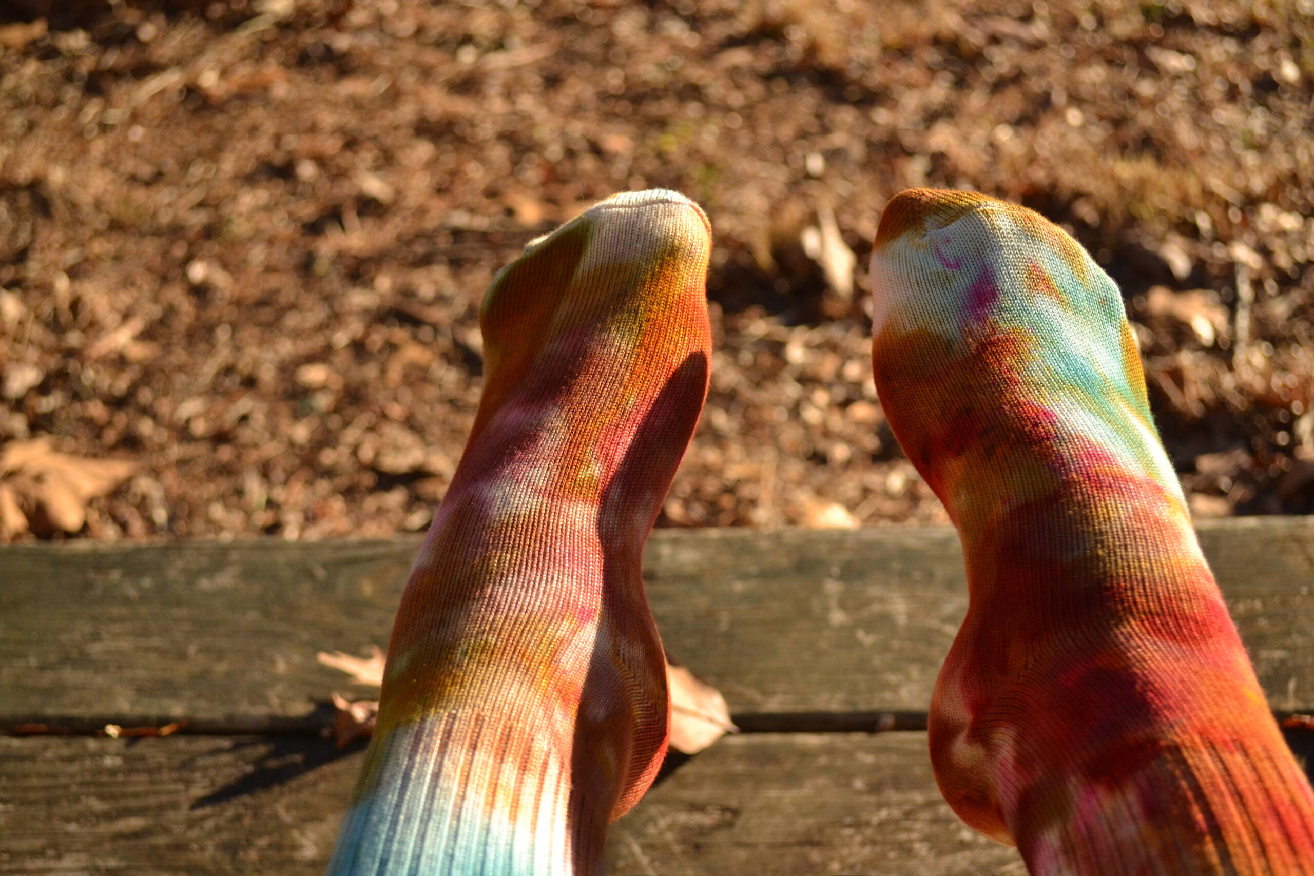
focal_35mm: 51
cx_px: 657
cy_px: 438
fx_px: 1861
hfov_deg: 38.9
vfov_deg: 26.5
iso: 800
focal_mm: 34
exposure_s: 1/1600
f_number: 5
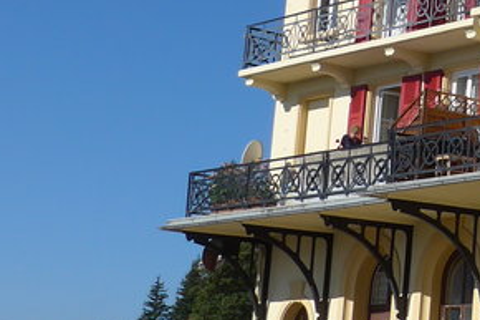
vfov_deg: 10.9
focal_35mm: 125
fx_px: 1666
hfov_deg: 14.6
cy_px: 55
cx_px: 834
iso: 80
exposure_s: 1/2000
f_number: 3.2
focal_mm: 6
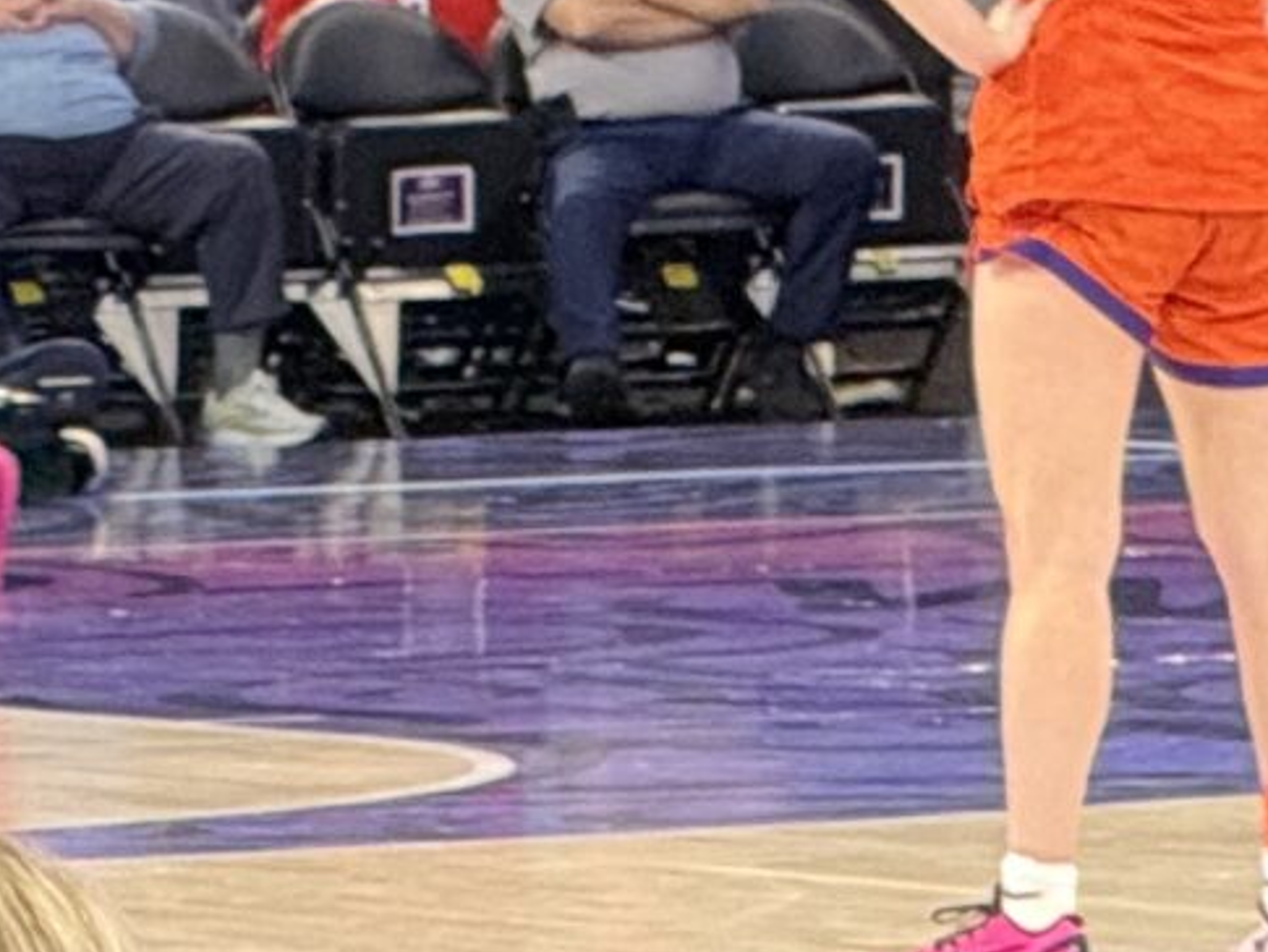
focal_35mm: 633
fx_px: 23193
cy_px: -701
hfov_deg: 3.1
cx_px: -1610
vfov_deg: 2.3
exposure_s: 1/120
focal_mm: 15.66
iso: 200
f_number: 2.8
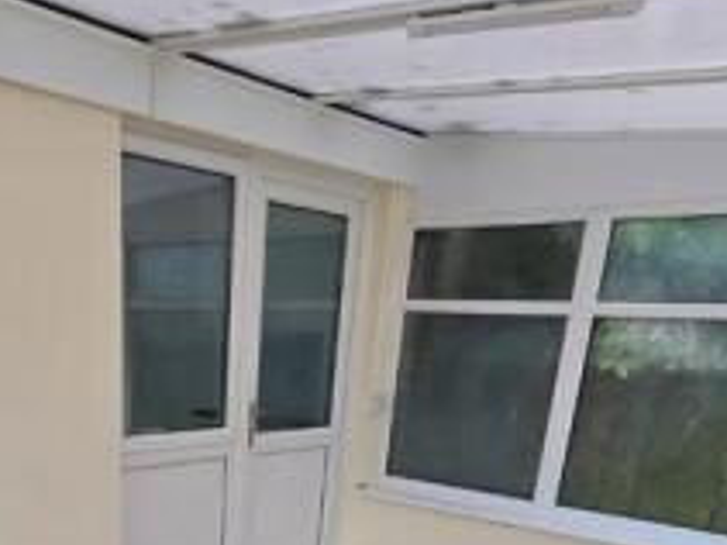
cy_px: 654
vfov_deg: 32.7
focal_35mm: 36
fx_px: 756
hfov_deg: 50.2
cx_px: 226
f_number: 1.9
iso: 80
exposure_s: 1/100
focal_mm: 2.2
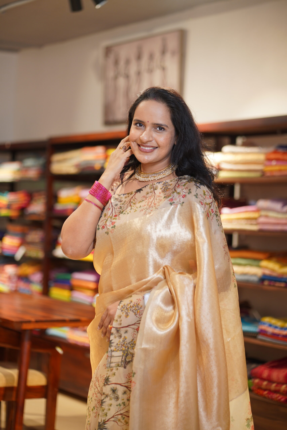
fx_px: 1016
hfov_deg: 16.1
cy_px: 215
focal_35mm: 85
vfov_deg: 23.9
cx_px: 144
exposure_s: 1/100
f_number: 2.2
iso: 250
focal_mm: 85
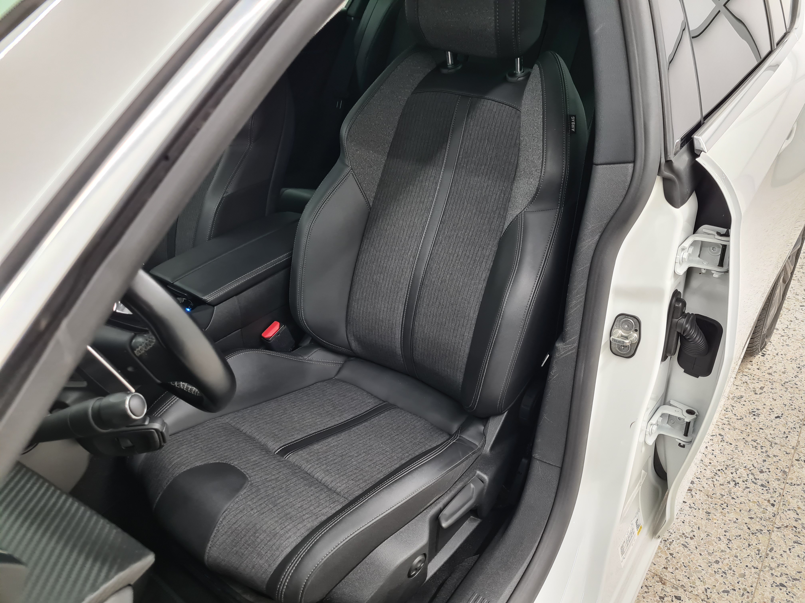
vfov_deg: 53.1
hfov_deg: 67.3
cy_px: 302
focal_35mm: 26
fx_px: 605
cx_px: 402
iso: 160
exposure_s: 1/50
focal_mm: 5.4
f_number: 1.8
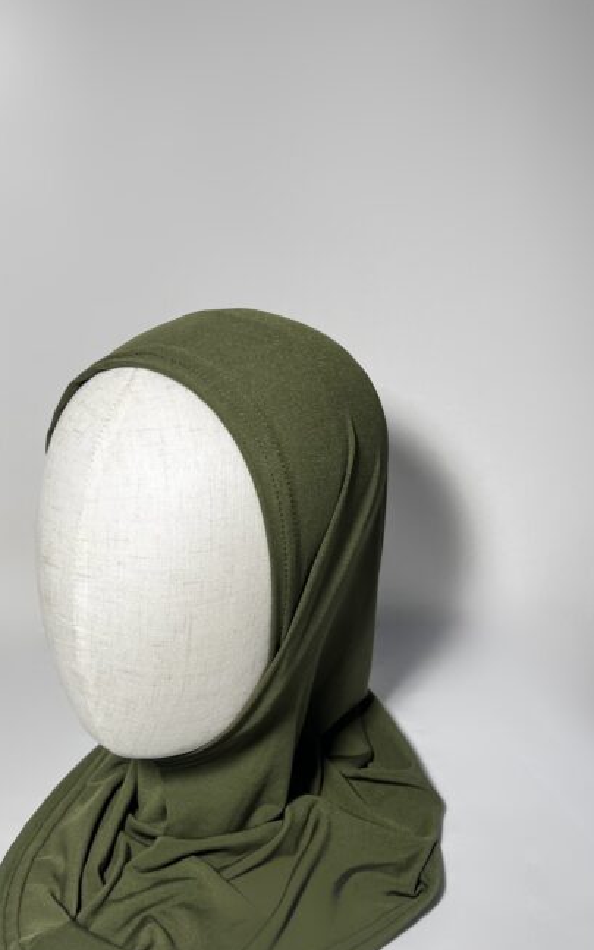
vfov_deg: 56.3
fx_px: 881
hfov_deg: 36.7
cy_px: 567
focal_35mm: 34
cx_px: 179
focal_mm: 5.7
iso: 80
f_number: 1.5
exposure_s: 1/97
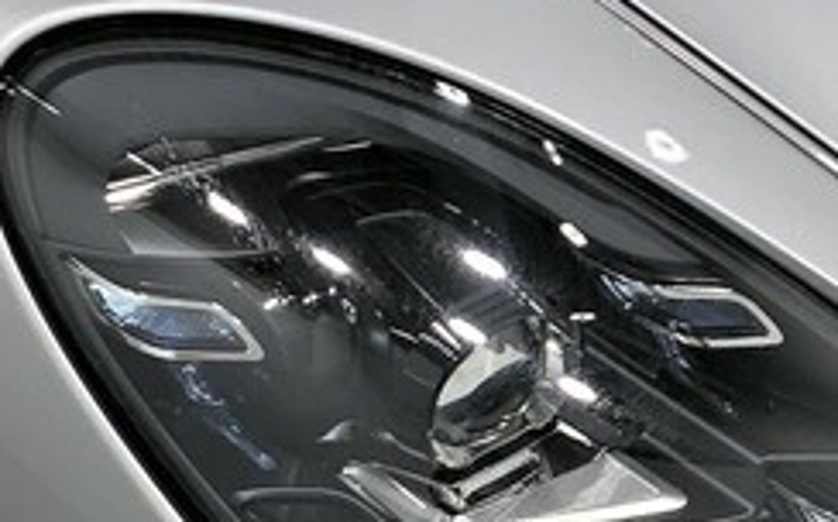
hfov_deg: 37.3
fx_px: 1209
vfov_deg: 23.9
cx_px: 625
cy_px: 438
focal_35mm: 53
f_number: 1.8
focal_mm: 3
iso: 16
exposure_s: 1/200
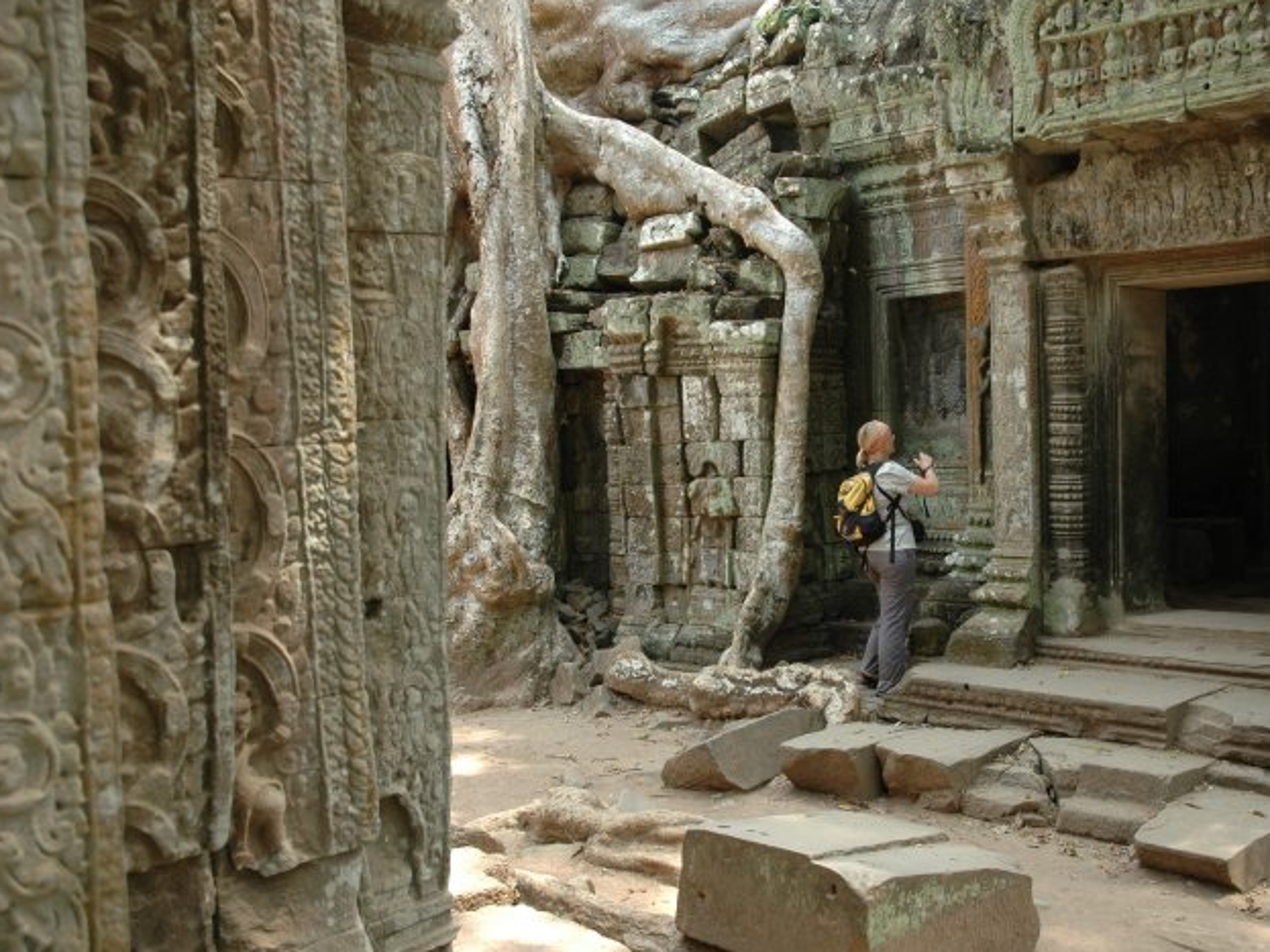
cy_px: 483
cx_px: 726
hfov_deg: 46.7
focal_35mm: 40
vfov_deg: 35.9
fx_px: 1467
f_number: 5
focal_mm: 24
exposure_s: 1/100
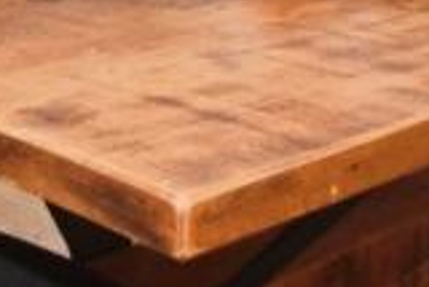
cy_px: -251
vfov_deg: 12.8
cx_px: -102
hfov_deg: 19.8
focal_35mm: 96
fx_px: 1145
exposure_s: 1/100
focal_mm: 10
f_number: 13
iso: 1000
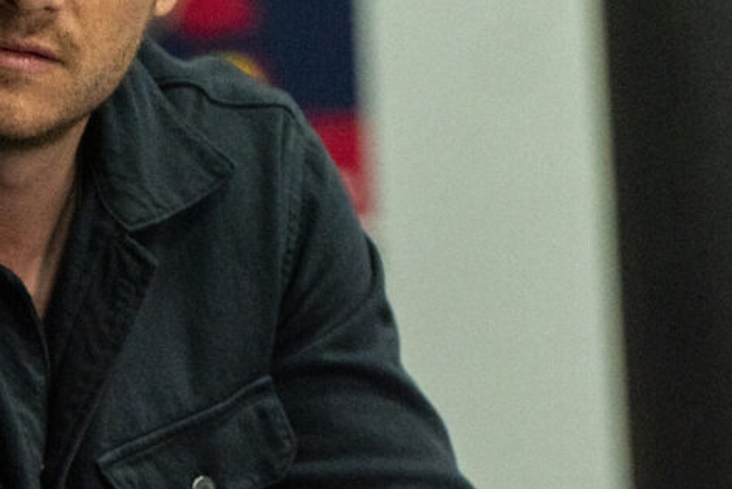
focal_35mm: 331
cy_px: 359
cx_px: 37
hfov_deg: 6.2
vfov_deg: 4.2
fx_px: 6734
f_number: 2.8
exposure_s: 1/500
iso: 5000
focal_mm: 102
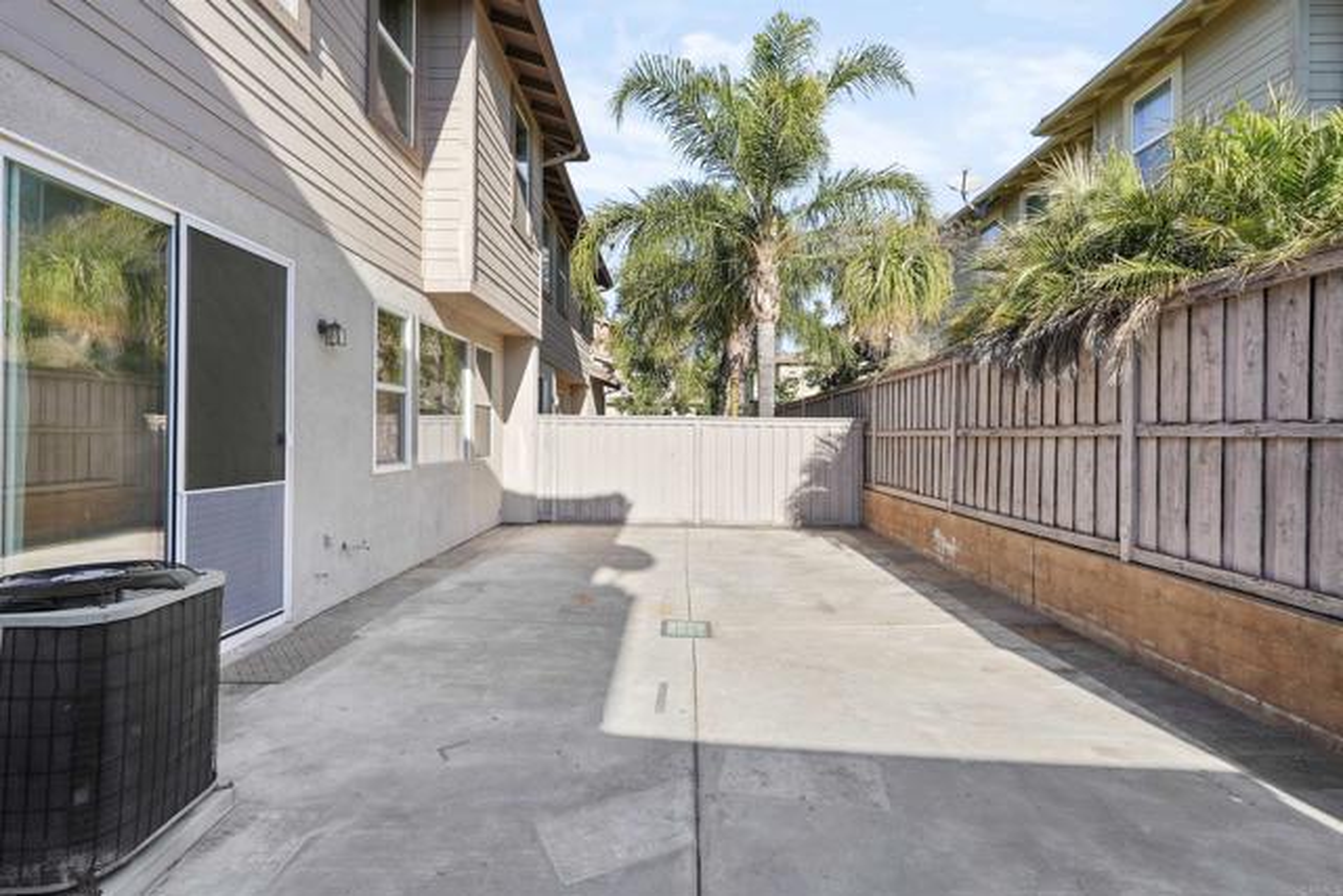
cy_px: 448
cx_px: 672
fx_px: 597
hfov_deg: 96.7
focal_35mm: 16
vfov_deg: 73.8
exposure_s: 1/125
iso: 100
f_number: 8
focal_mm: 16
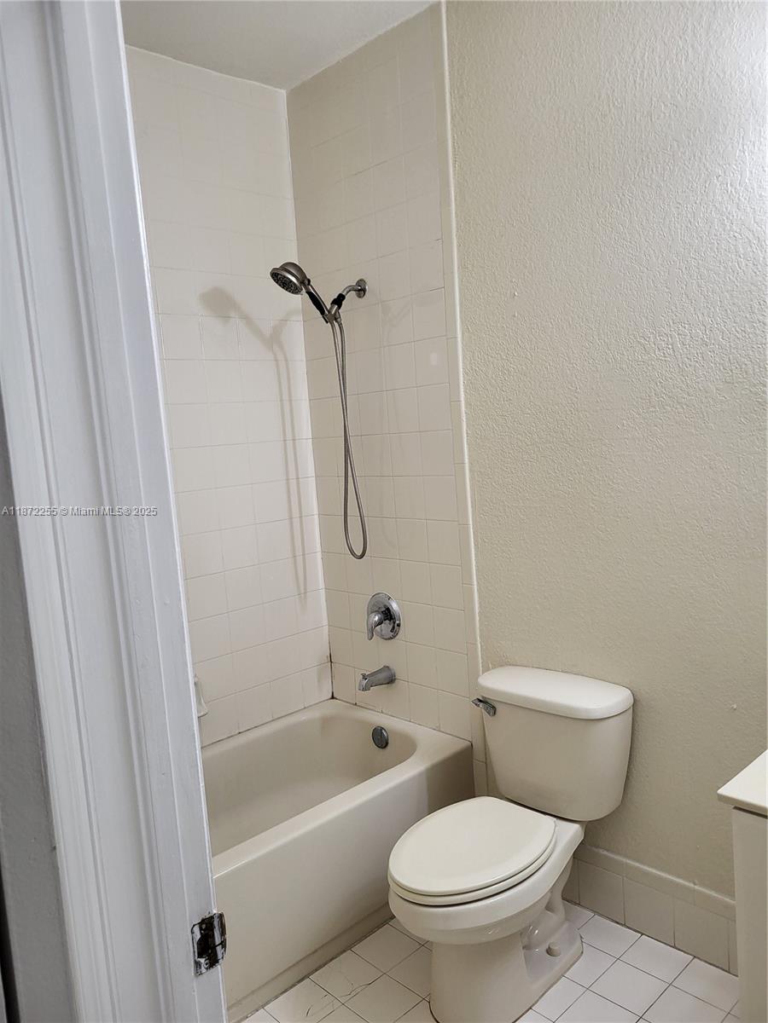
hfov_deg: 53.1
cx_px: 384
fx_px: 769
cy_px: 512
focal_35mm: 26
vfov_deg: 67.3
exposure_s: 1/120
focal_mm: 5.4
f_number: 1.8
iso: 125
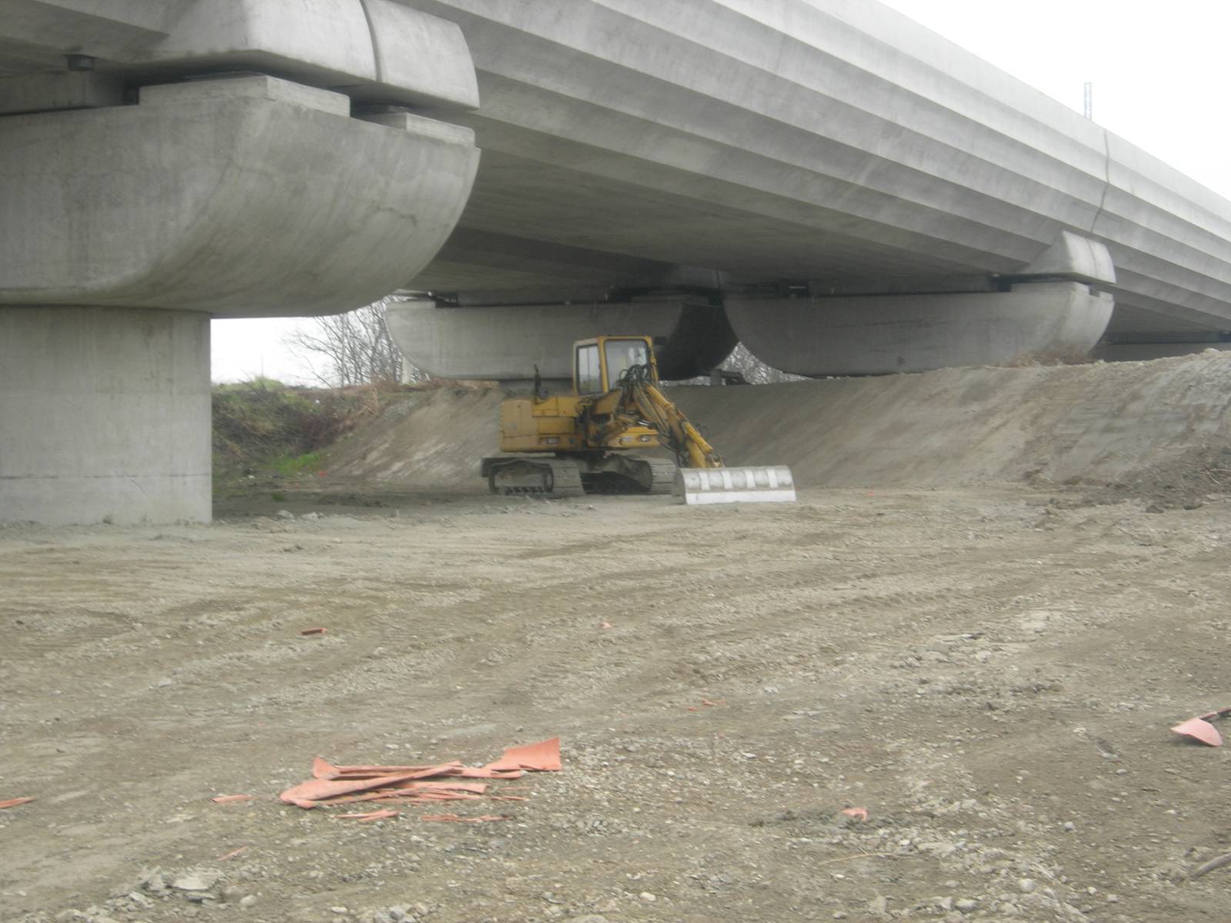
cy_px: 462
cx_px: 616
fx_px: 2169
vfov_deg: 24.0
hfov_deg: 31.7
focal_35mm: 61
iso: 64
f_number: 5.9
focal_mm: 12.7
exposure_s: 1/50
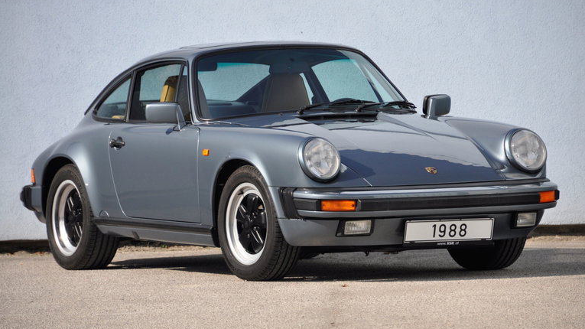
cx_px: 292
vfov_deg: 4.5
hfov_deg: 8.1
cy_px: 172
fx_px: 4156
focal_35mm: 268
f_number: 6
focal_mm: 170
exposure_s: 1/640
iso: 500
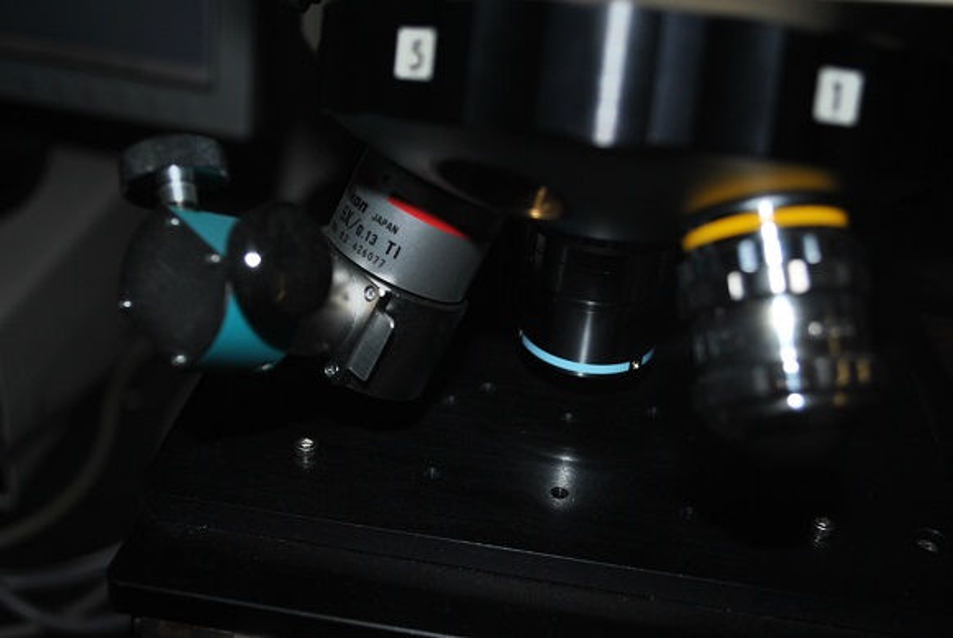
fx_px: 1272
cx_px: 476
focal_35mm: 48
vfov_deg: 28.2
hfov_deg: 41.1
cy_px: 319
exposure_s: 1/125
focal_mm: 32
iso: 100
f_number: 4.8
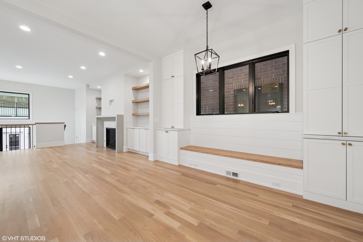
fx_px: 141
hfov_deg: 104.3
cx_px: 182
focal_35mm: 14
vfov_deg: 81.1
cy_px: 121
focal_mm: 14
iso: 200
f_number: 9.5
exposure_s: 1/15
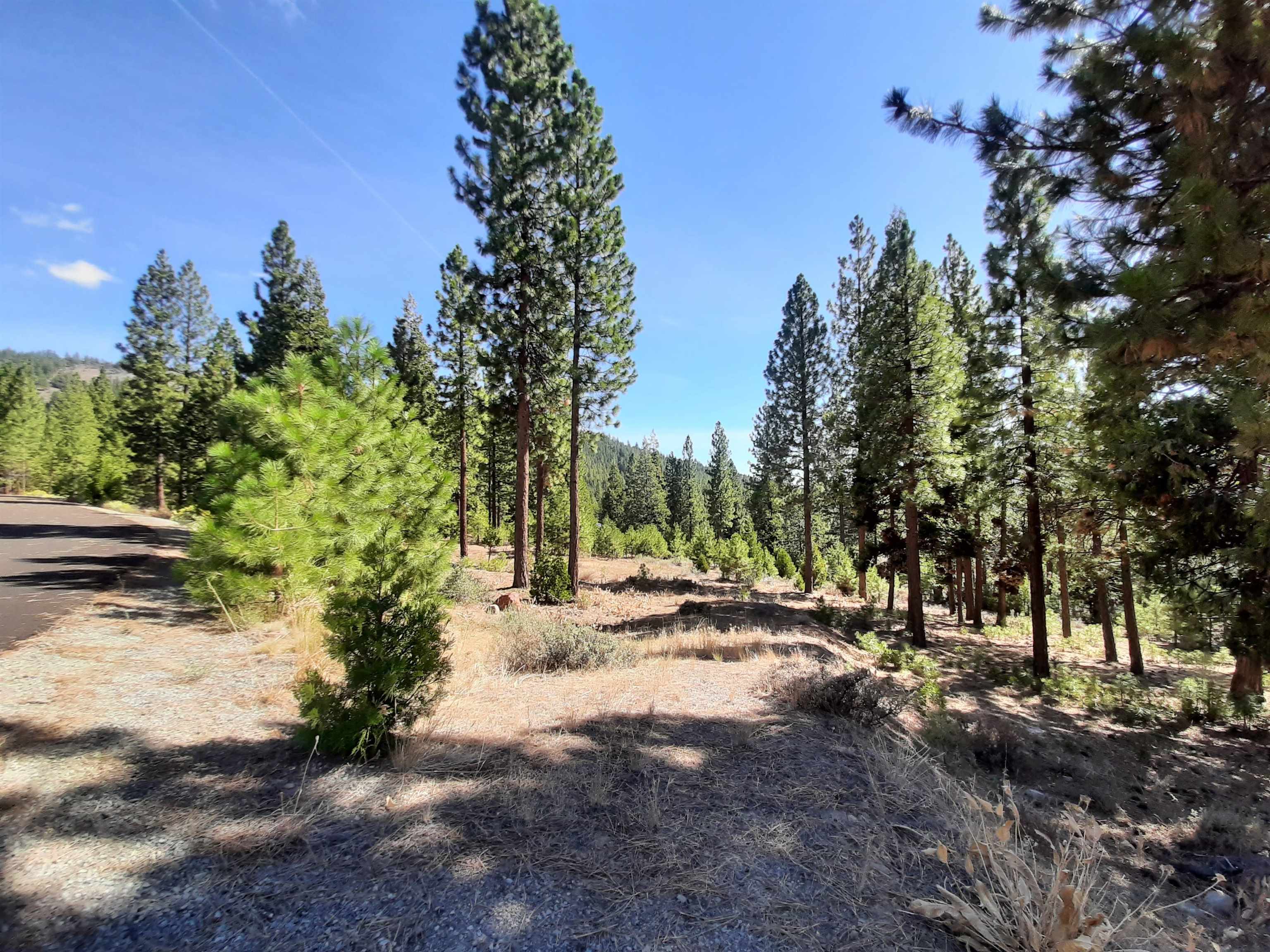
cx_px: 635
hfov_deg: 106.2
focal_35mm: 13
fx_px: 477
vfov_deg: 89.9
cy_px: 476
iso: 40
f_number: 2.2
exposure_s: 1/484
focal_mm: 1.42
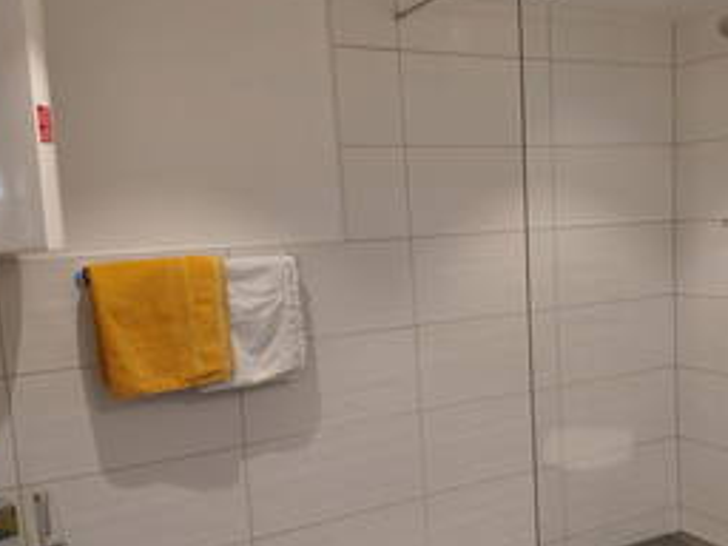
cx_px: 481
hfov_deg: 47.2
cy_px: 318
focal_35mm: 39
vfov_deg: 36.7
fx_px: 820
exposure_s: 1/120
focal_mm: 4.69
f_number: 1.8
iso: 100
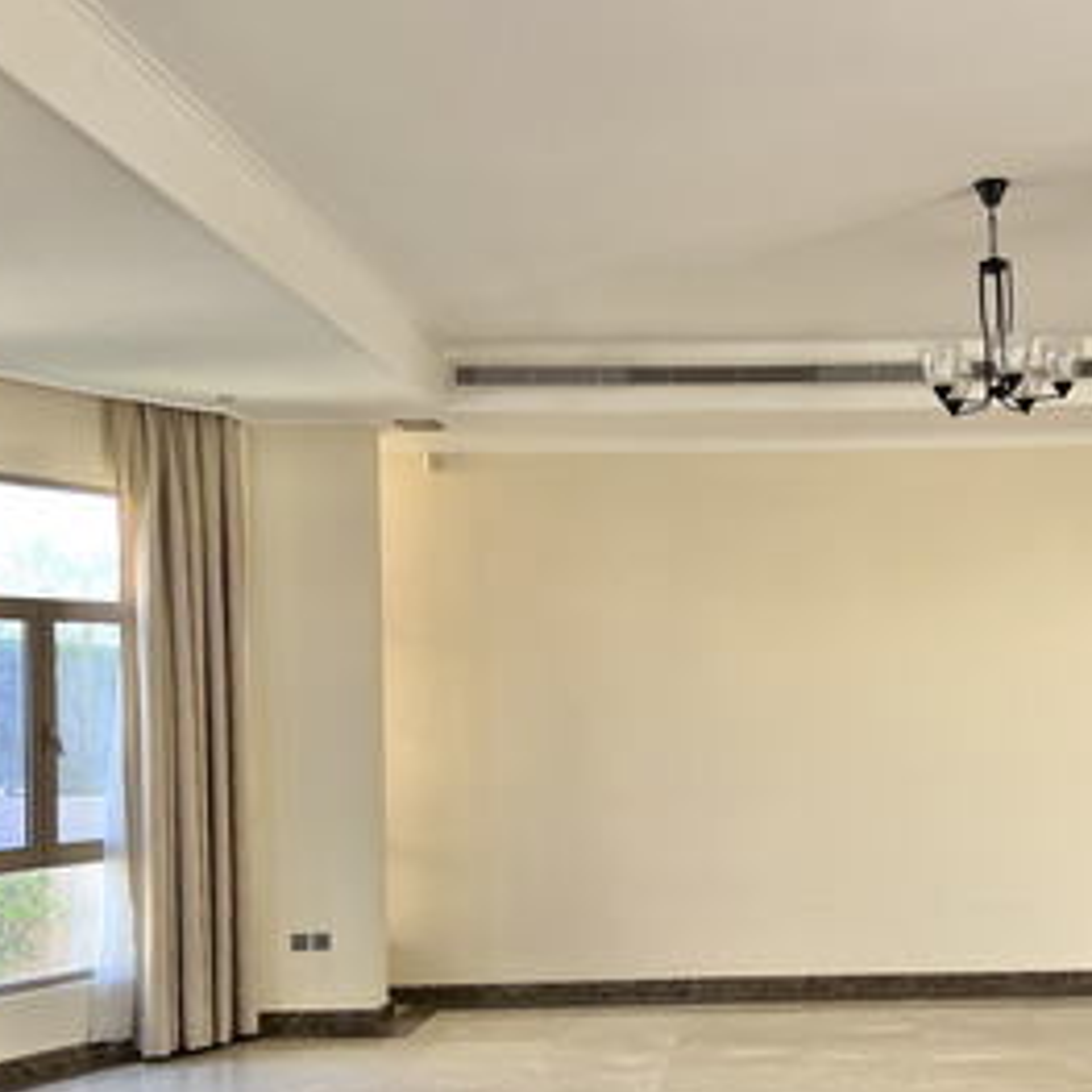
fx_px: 1428
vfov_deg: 41.5
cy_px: 700
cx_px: 820
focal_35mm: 40
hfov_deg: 40.7
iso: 125
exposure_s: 1/111
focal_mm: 5.7
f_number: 1.5
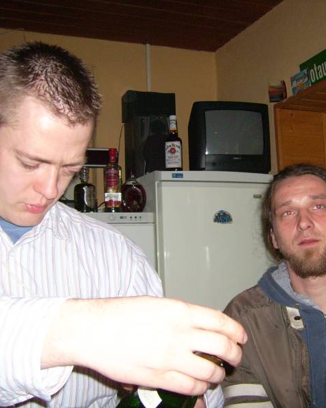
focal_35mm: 46
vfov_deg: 40.3
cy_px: 203
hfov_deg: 32.4
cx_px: 224
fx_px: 555
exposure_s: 1/60
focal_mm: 5.95
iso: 100
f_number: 2.8
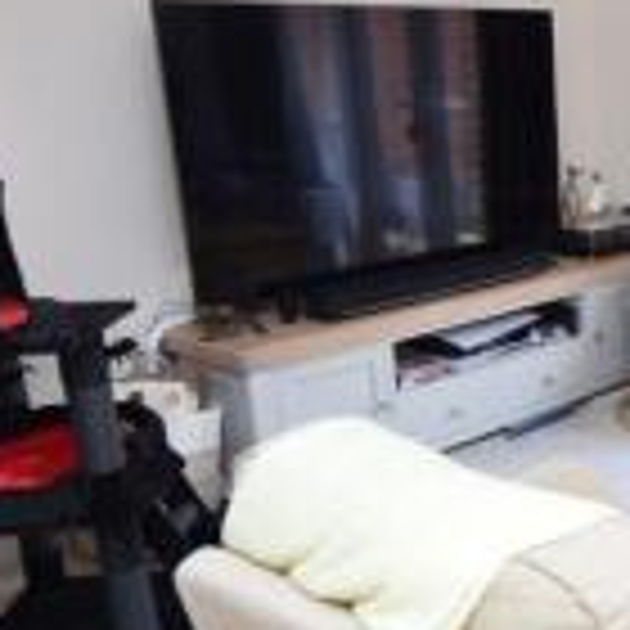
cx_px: 729
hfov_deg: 29.0
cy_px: 389
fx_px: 1071
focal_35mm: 52
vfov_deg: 32.7
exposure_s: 1/60
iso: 900
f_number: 4
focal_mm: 12
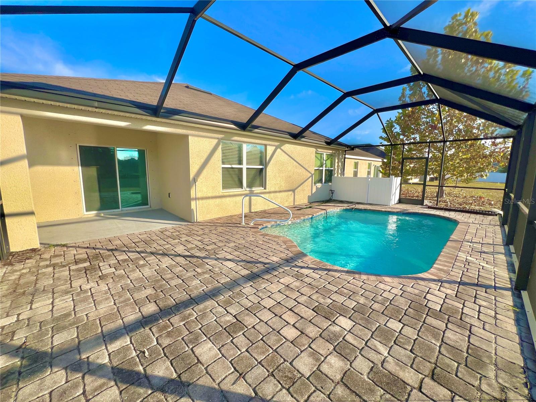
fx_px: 201
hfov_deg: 106.2
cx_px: 268
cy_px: 201
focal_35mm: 13
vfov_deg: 89.9
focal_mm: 1.57
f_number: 1.8
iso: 32
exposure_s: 1/1014
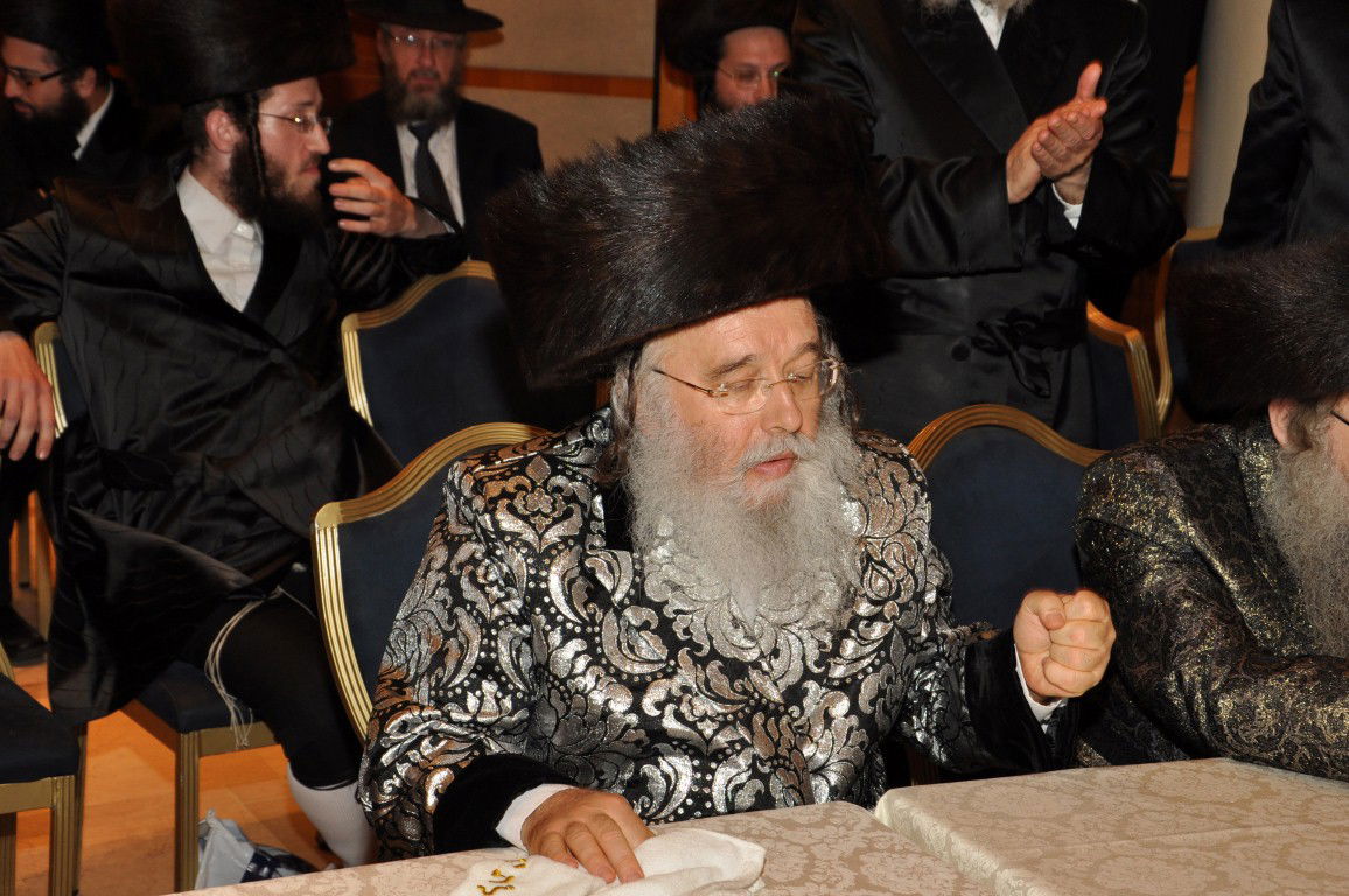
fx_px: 2695
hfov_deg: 28.1
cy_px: 448
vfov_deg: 18.9
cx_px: 674
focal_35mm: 72
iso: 400
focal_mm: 48
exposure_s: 1/60
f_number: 7.1
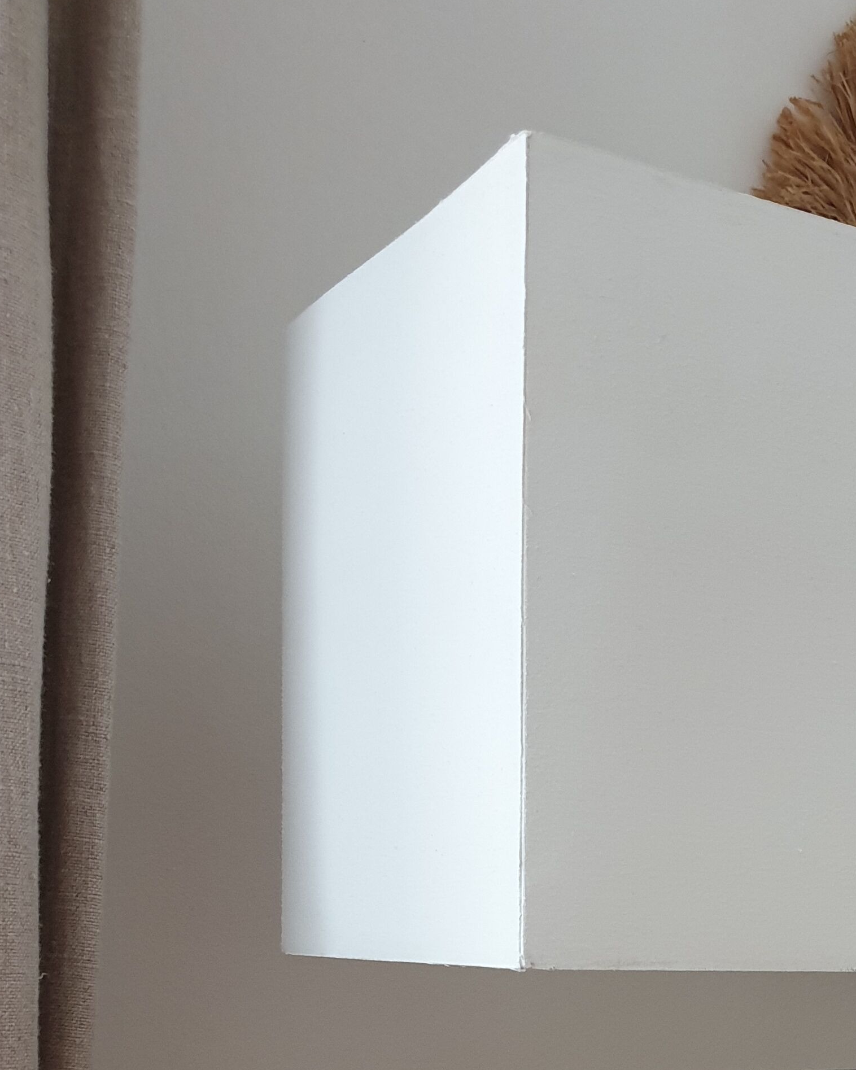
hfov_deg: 27.4
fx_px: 1710
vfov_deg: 32.9
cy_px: 968
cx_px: 722
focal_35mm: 54
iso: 250
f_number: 1.5
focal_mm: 4.3
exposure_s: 1/36
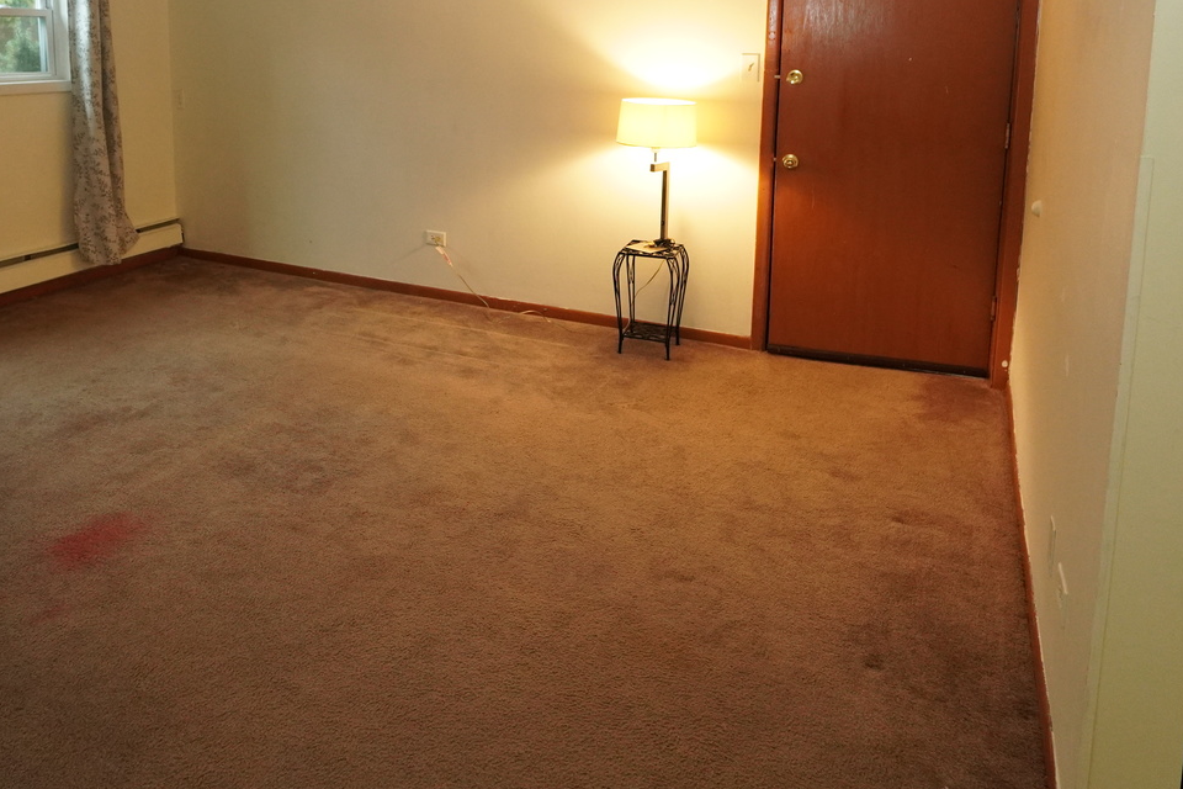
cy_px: 161
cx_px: 473
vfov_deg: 44.4
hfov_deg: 65.2
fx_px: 915
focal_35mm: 28
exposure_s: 1/160
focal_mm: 11
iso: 1600
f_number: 2.2
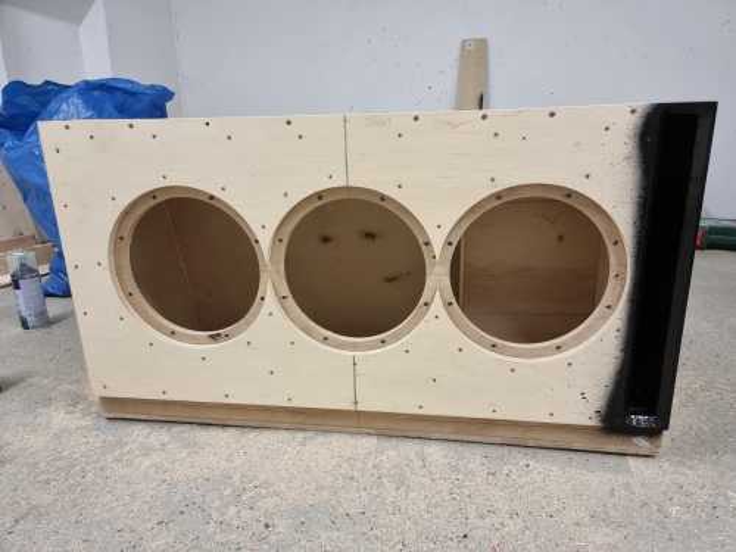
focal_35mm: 24
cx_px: 368
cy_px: 276
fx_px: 510
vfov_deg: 56.8
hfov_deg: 71.6
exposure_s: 1/50
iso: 320
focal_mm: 6.7
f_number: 1.8
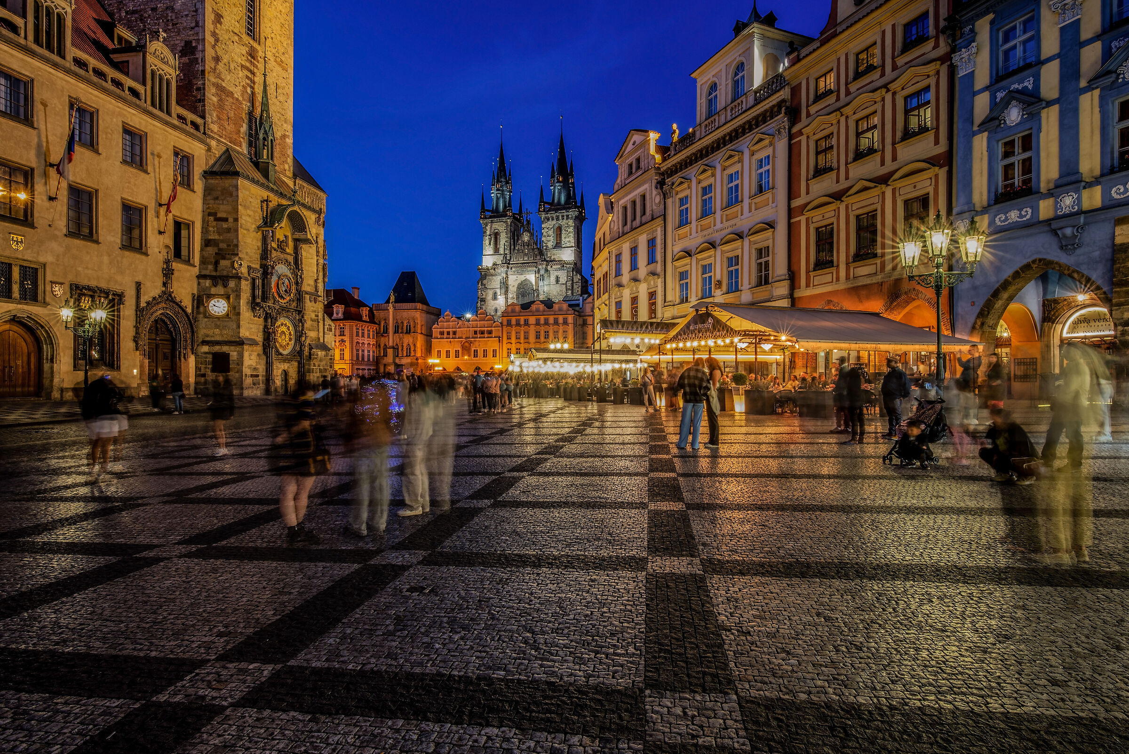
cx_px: 564
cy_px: 377
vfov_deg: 64.6
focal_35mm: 19
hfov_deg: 86.9
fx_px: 596
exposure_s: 13
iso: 160
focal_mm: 19
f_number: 16
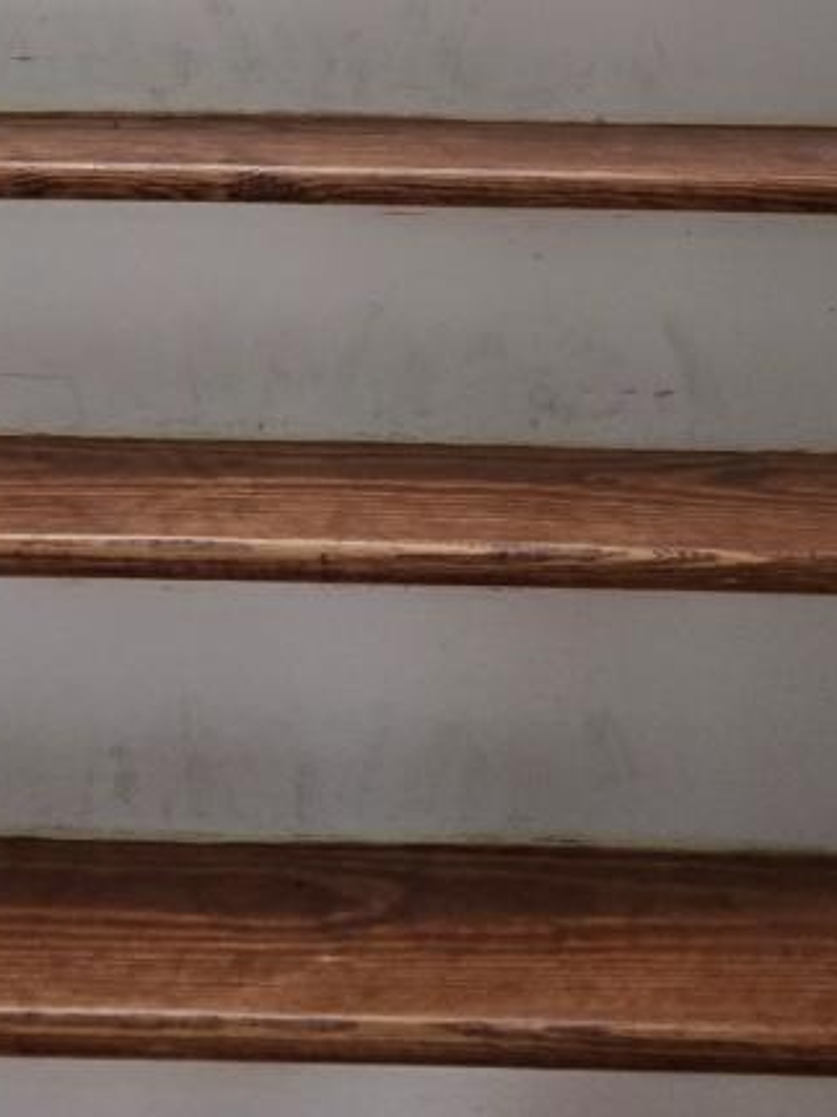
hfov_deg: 18.0
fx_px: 2645
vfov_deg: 22.3
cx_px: 384
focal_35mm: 82
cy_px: -166
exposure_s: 1/60
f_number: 1.8
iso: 500
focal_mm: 5.4
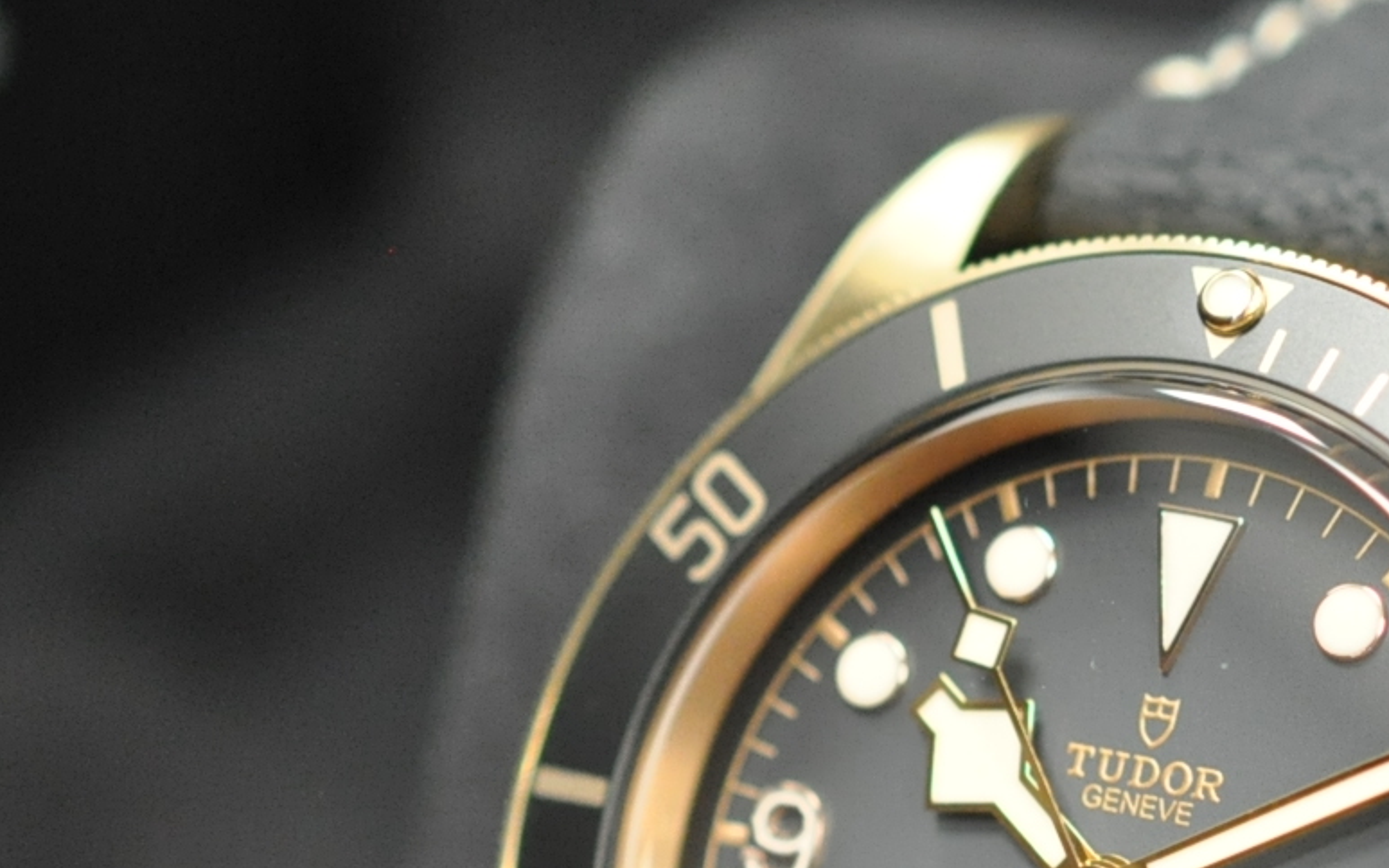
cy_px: 956
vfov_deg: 5.2
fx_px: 9614
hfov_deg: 8.2
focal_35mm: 254
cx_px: 1150
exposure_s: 1/125
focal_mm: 60
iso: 1600
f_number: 3
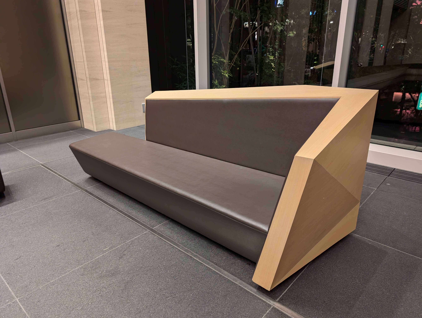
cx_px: 211
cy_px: 159
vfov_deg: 56.9
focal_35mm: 24
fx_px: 293
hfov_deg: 71.5
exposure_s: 1/39.7
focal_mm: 6.9
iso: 148
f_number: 1.68
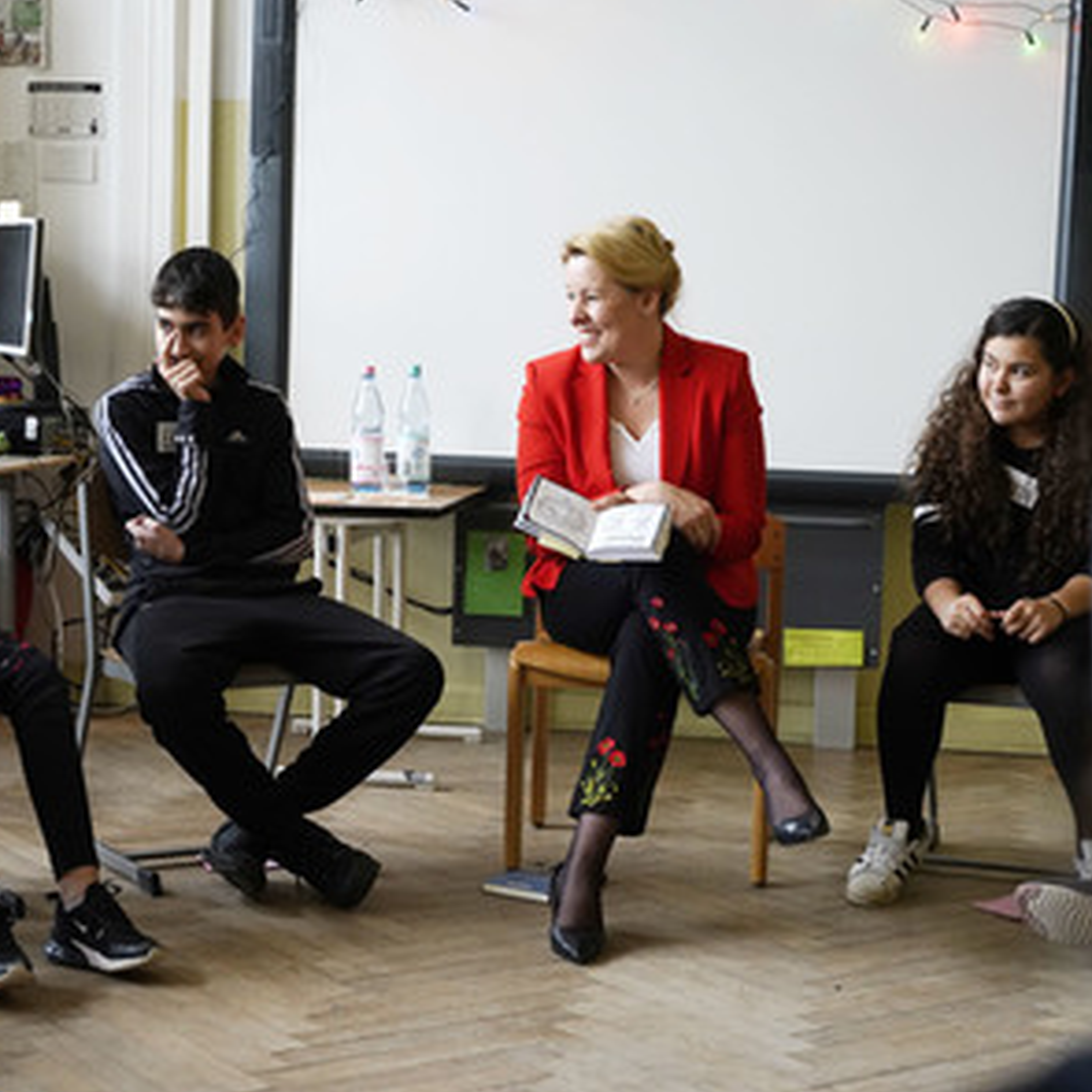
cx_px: 513
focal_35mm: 65
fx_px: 2320
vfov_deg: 26.5
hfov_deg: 26.5
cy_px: 552
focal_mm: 50
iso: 2500
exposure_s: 1/320
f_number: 3.2
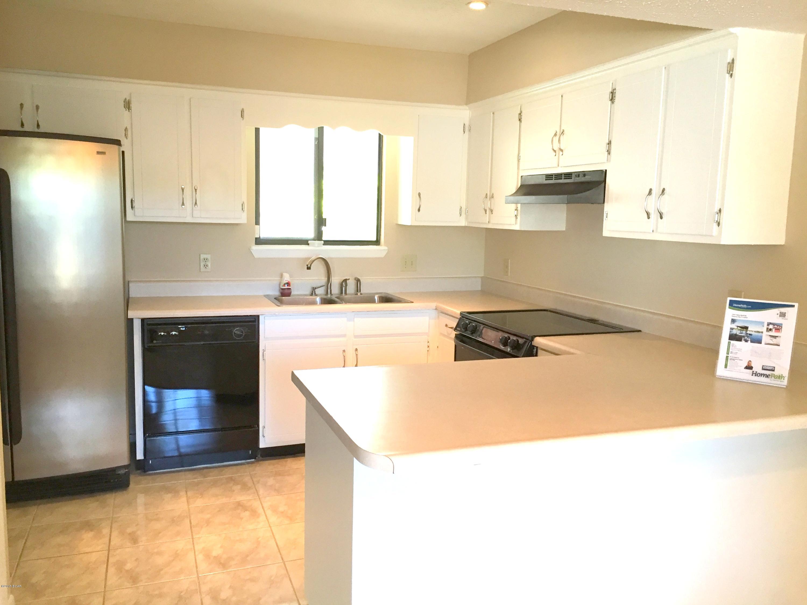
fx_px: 676
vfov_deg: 48.2
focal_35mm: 29
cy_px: 302
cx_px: 404
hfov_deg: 61.7
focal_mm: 4.15
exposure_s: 1/30
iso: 40
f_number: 2.2
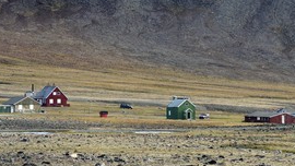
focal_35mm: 310
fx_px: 2425
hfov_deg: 7.0
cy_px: 29
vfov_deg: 3.9
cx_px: 109
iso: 200
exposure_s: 1/320
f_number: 7.1
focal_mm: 190
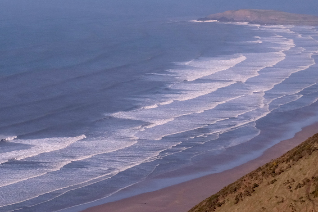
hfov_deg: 12.1
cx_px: 126
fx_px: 1502
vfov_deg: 8.1
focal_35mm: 170
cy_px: 105
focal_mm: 50
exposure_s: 1/5800
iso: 800
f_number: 6.4
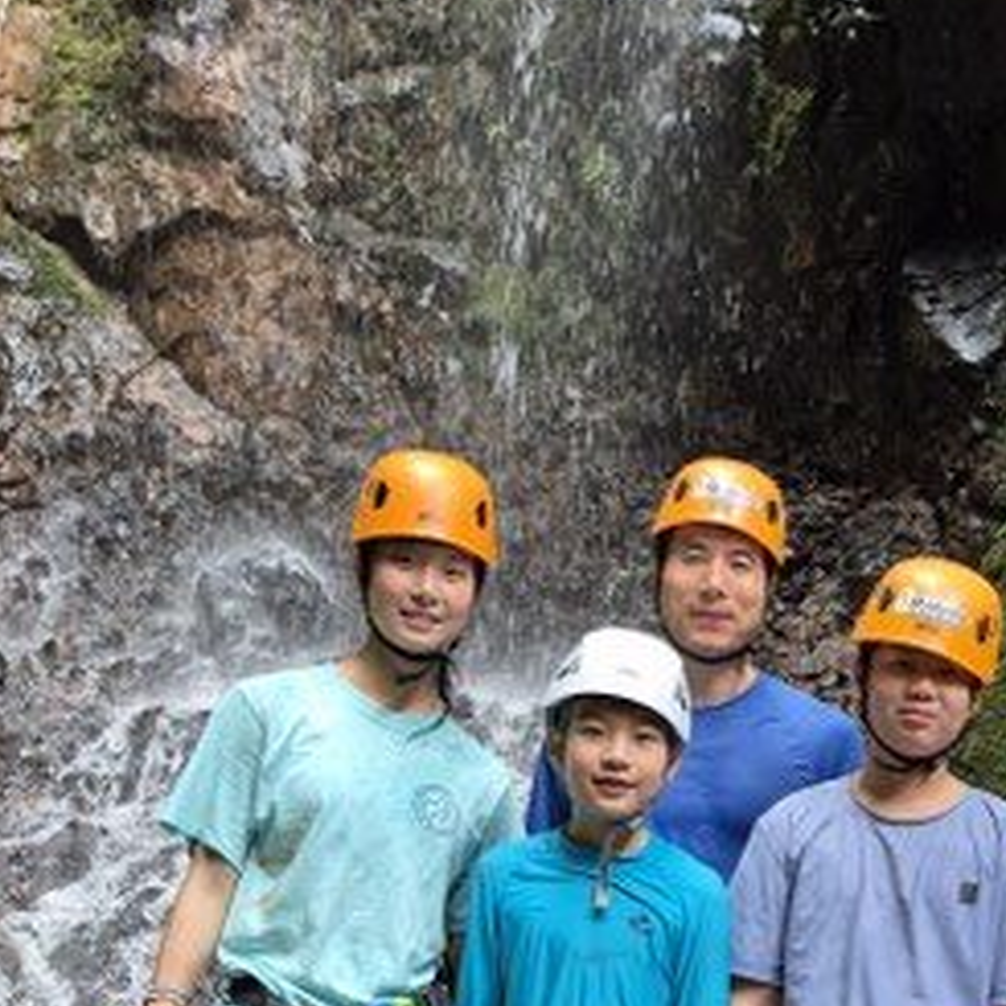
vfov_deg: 30.1
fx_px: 1743
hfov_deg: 31.3
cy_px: 990
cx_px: 813
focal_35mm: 53
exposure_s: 1/120
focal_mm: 5.4
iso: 100
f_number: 1.8
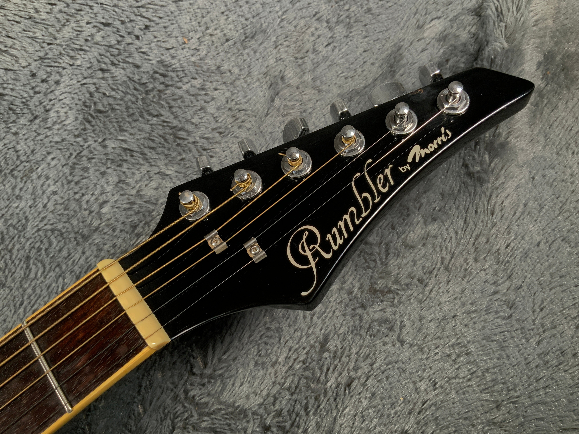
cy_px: 217
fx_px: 485
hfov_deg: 61.7
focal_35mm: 29
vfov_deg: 48.2
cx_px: 290
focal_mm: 3
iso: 64
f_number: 1.8
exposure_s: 1/104
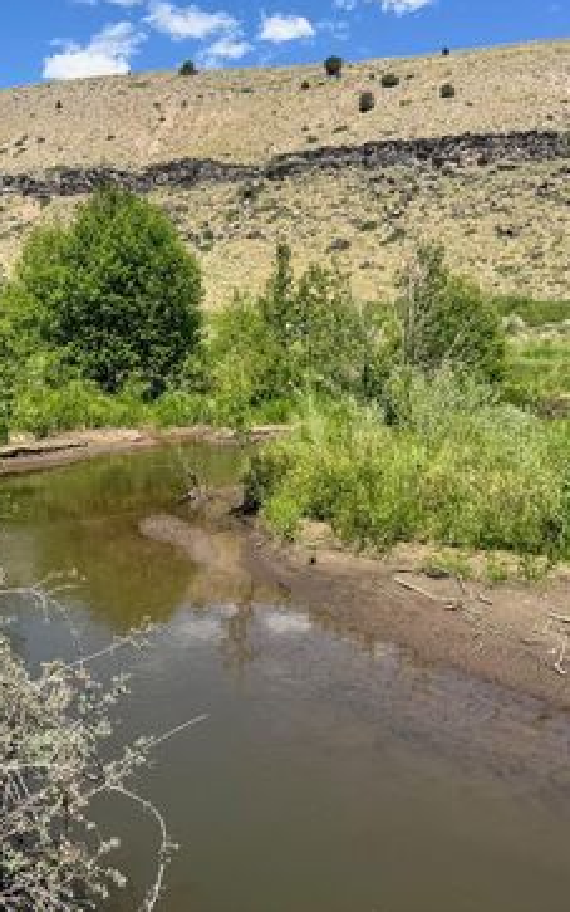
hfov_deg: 36.2
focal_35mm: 35
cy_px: 448
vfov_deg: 55.3
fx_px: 870
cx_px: 236
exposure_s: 1/2959
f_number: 1.78
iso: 80
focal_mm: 6.76
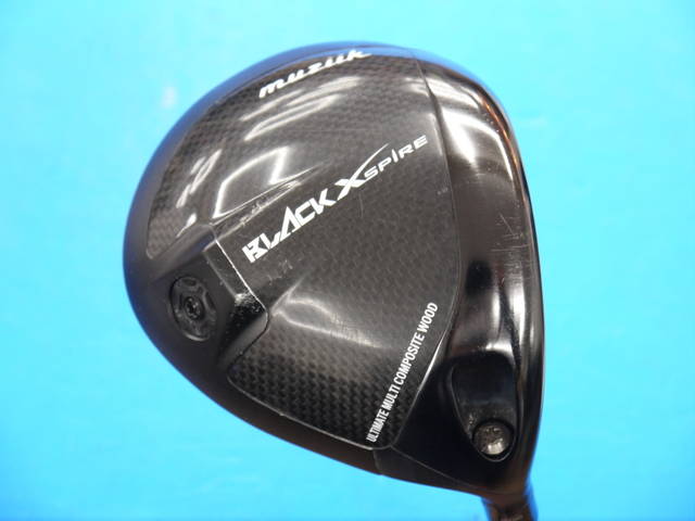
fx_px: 1687
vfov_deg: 17.6
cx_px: 348
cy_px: 260
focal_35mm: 84
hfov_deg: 23.3
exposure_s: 1/50
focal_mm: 42
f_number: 5.6
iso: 800
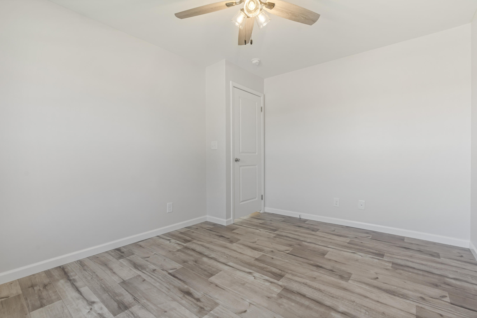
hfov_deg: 96.7
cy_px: 159
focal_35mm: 16
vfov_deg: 73.8
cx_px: 238
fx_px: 212
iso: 800
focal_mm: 16
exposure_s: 1/45
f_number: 8
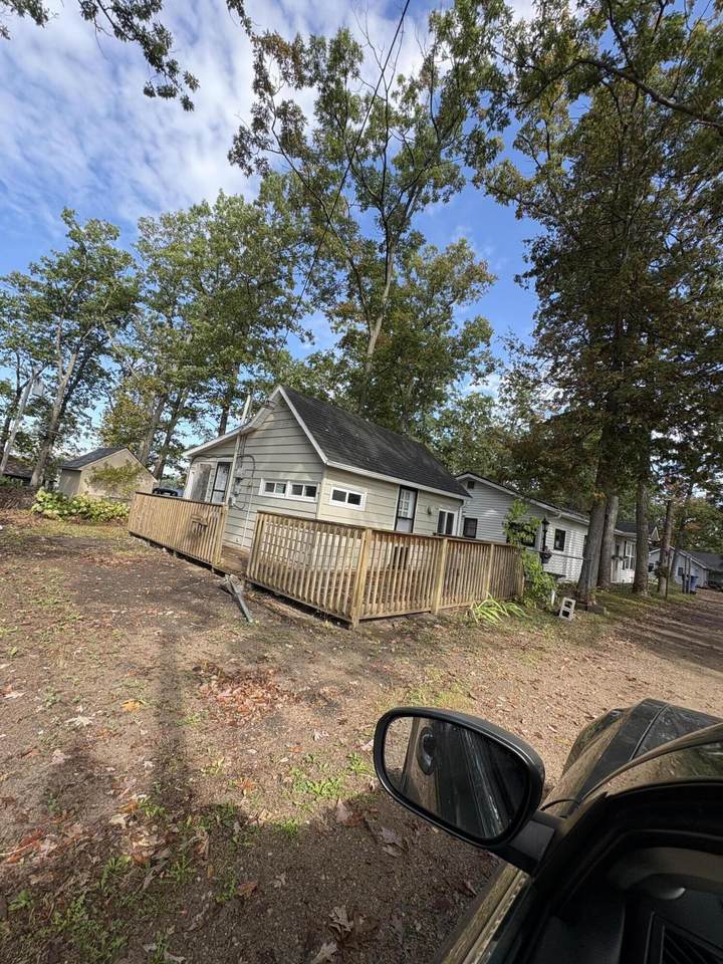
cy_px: 482
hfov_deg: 85.7
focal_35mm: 14
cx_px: 362
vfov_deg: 102.1
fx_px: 390
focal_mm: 2.22
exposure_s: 1/488
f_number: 2.2
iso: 50
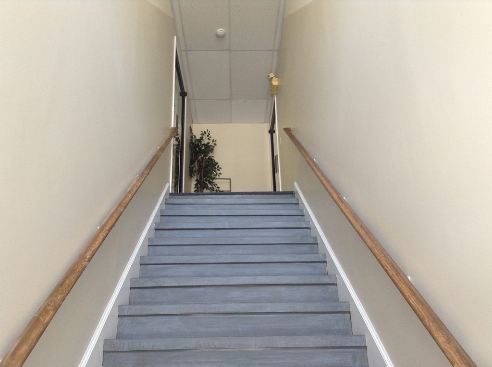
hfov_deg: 55.4
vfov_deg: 42.8
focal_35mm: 33
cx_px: 246
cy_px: 184
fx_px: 468
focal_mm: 3.3
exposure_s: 1/24
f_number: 2.4
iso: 50
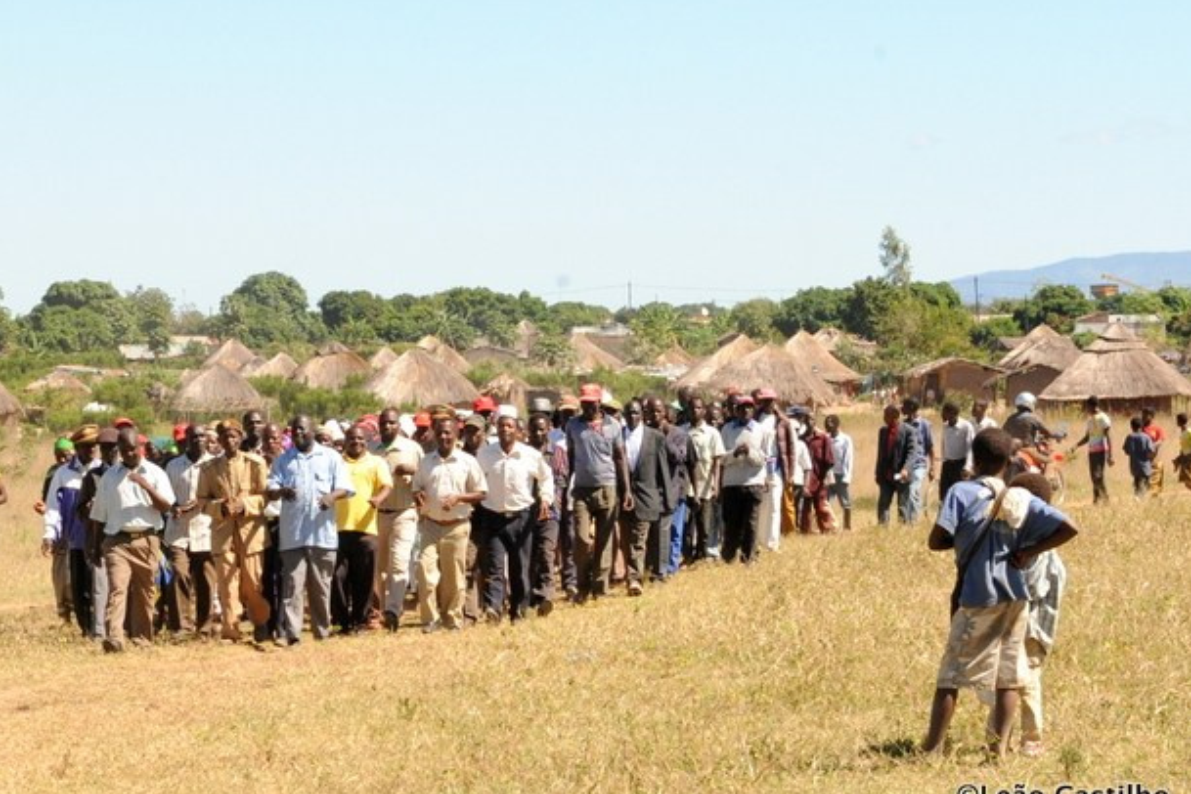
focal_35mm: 92
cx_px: 436
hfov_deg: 22.1
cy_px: 323
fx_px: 3043
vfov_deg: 14.9
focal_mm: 70
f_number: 14
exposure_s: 1/500
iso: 1250
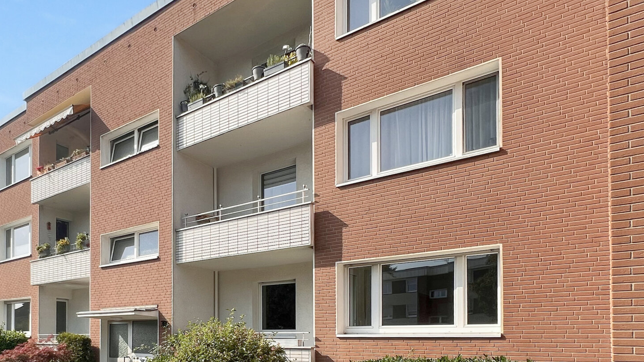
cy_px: 153
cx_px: 211
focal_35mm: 25
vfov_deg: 45.8
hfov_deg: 71.7
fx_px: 427
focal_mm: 1.57
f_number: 1.8
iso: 32
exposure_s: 1/1143
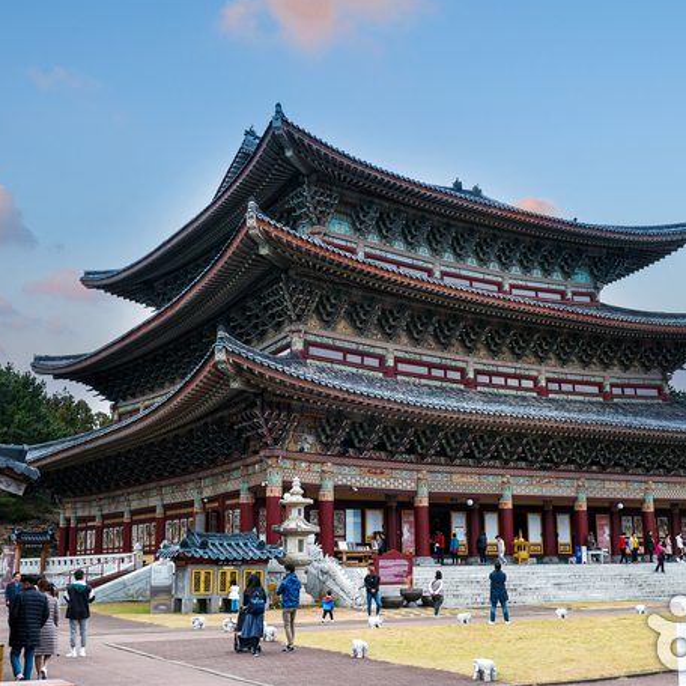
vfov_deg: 39.2
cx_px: 369
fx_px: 964
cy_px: 341
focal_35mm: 43
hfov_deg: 39.1
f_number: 5.6
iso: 80
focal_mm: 22.3
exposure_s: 1/30
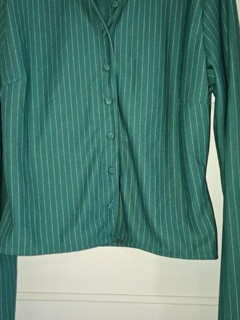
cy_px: 138
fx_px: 342
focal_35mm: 37
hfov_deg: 38.7
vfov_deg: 50.0
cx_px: 118
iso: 250
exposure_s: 1/60
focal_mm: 5.54
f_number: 1.8
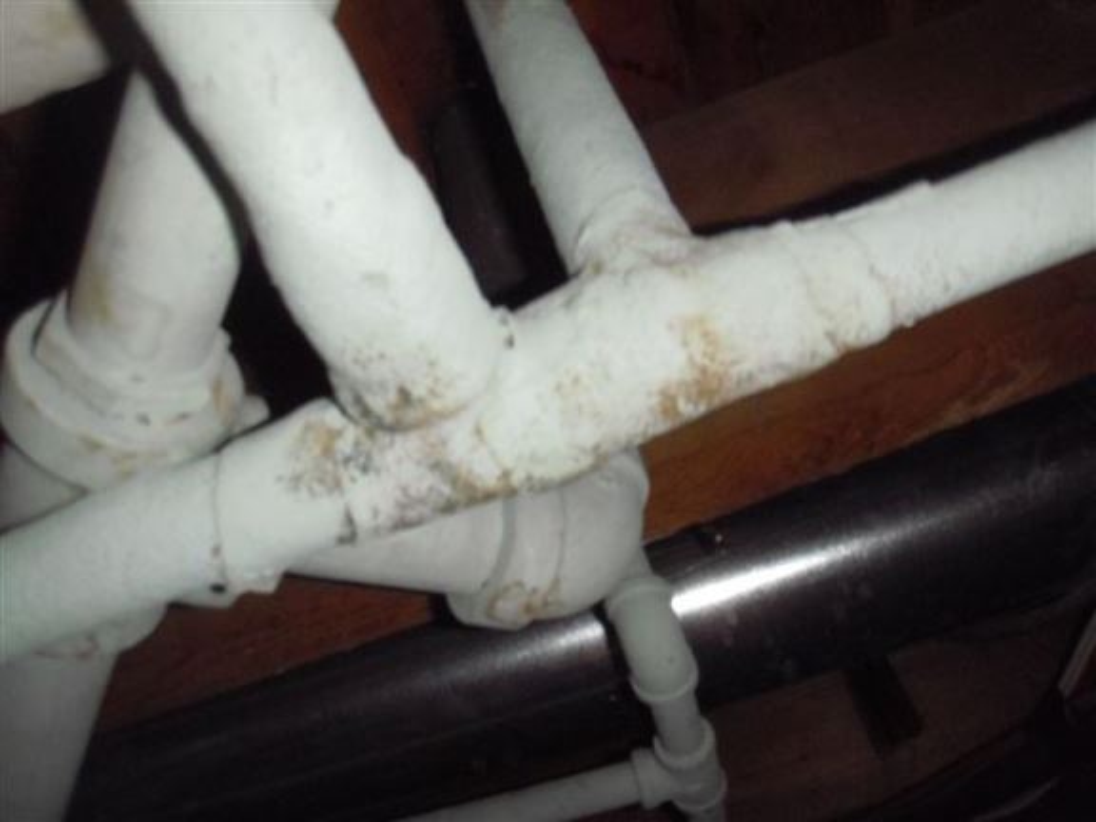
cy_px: 411
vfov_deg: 37.7
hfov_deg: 49.0
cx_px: 548
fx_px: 1203
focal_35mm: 38
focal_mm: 6.7
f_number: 3.5
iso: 400
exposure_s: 1/250
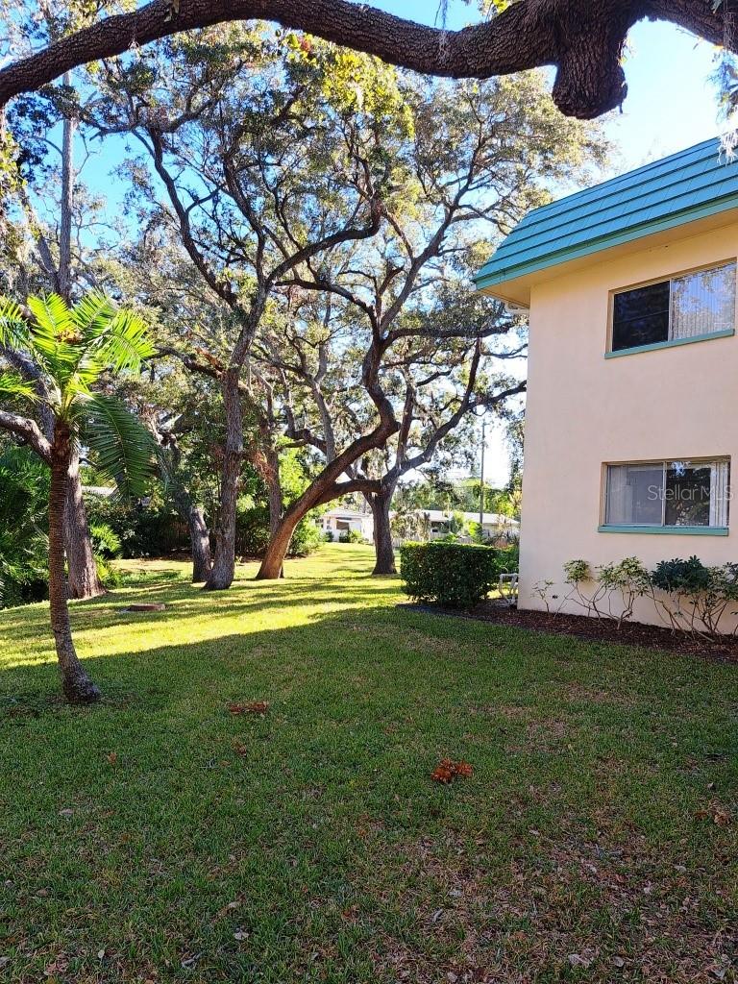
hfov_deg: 56.8
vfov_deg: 71.6
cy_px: 492
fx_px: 682
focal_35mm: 24
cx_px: 369
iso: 50
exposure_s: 1/231
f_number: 1.8
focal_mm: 5.23
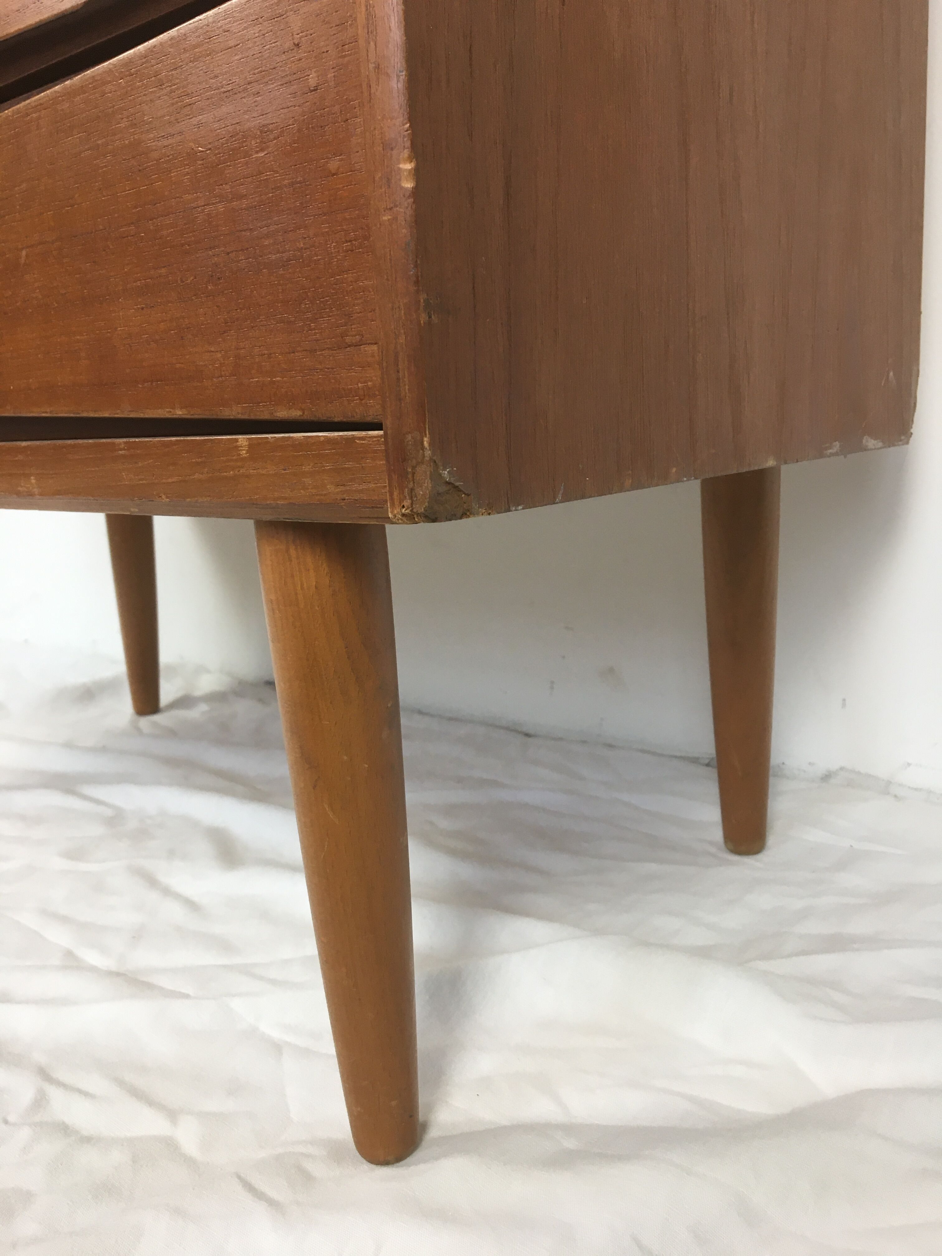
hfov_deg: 48.2
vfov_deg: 61.7
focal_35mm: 29
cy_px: 628
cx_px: 471
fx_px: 1052
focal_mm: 4.15
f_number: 2.2
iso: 80
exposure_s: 1/33
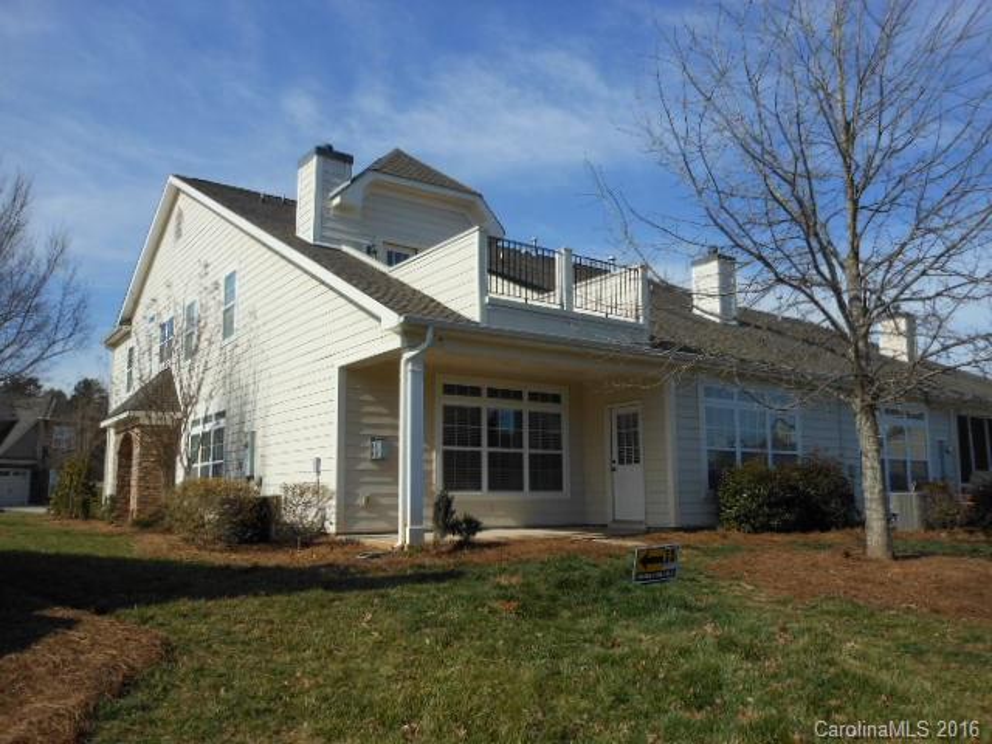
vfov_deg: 49.7
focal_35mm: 28
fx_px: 802
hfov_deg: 63.4
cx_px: 496
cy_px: 372
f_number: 3.7
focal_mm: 5
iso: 80
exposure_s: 1/1000
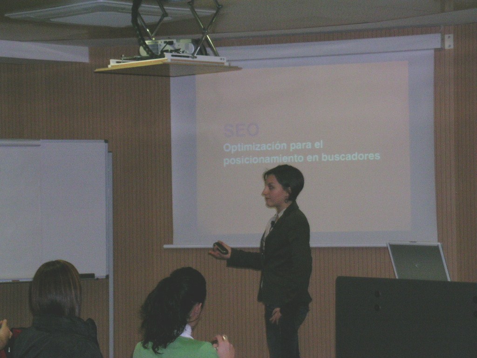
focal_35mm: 116
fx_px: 1598
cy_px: 179
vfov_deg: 12.8
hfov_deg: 17.0
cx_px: 238
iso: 200
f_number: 4.6
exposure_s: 1/121
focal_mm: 24
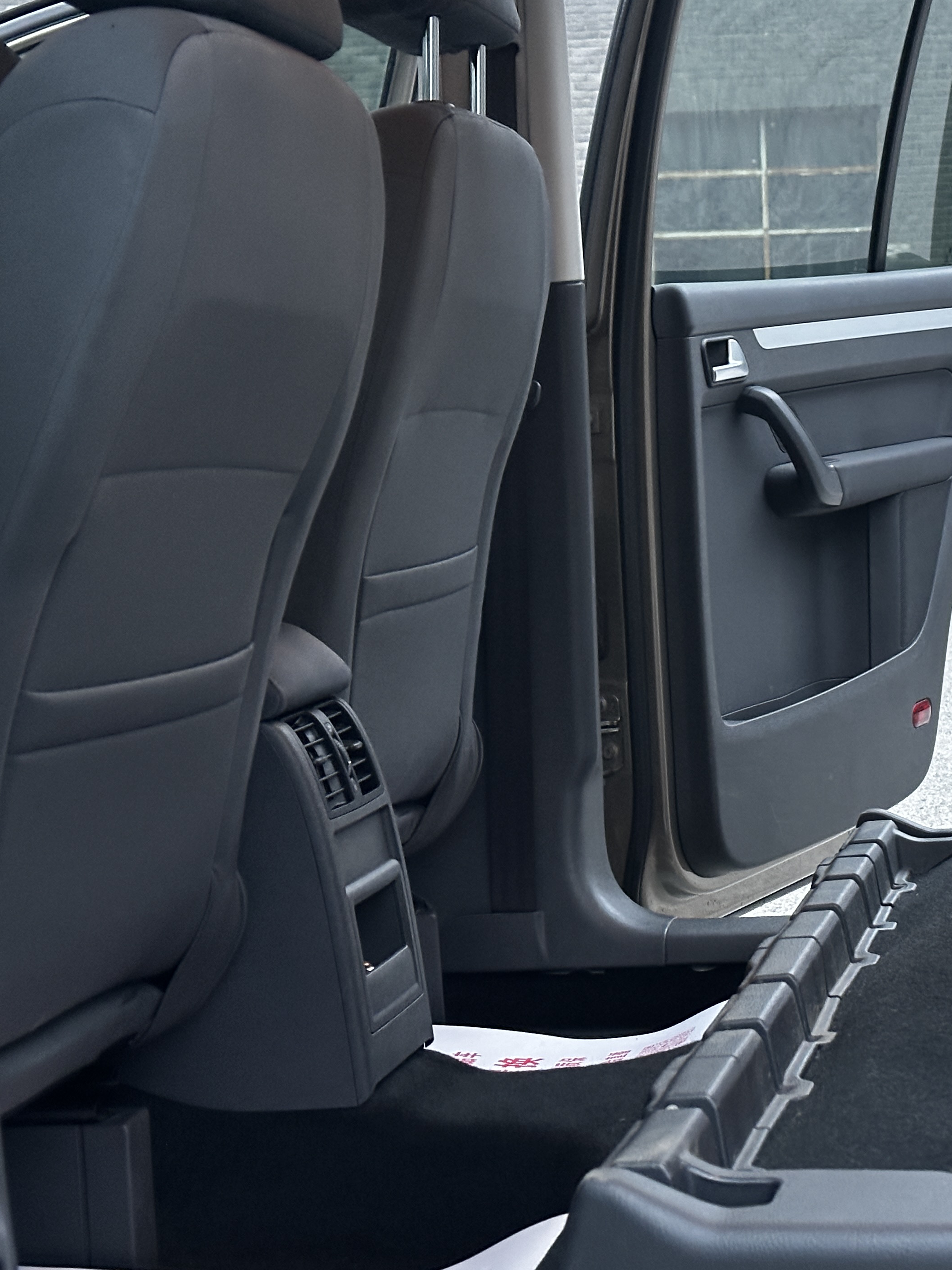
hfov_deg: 20.8
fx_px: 2530
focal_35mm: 69
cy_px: 665
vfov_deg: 28.2
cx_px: 867
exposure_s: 1/33
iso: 500
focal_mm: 6.86
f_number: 1.78
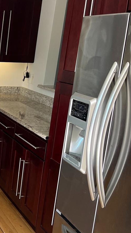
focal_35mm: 65
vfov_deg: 32.2
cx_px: -112
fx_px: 401
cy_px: 148
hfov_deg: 15.6
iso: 80
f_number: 1.6
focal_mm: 5.1
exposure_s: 1/121
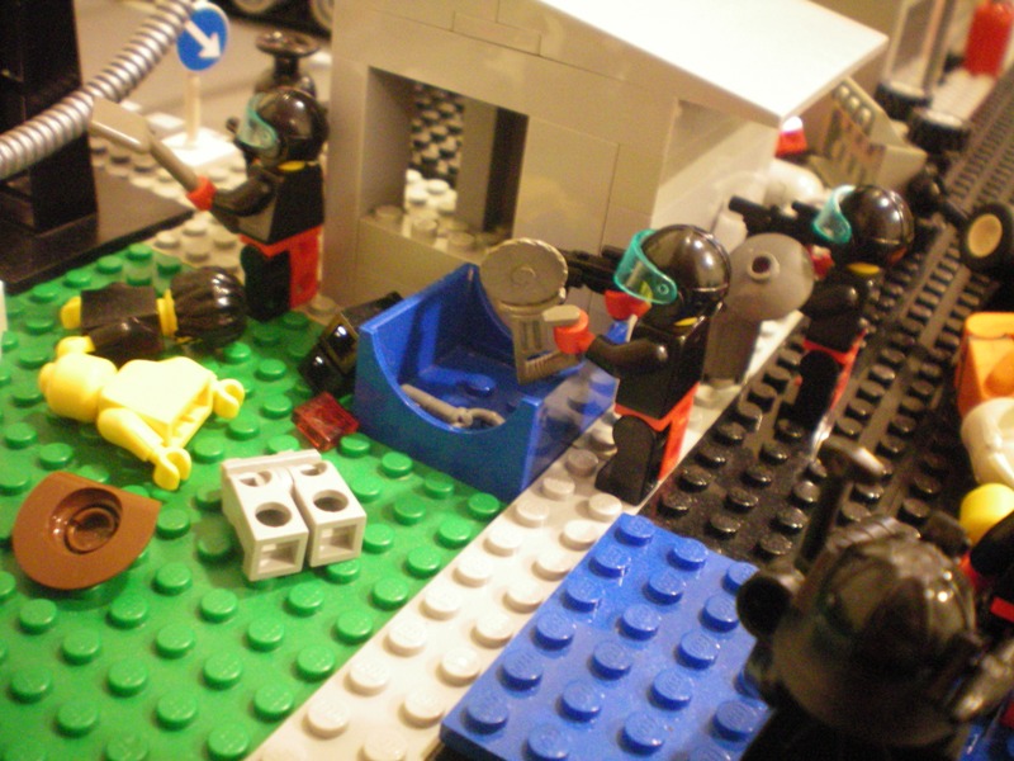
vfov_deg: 37.7
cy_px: 380
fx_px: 1113
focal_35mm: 38
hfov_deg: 49.0
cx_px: 507
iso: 400
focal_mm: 6.3
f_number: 3.1
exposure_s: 1/5
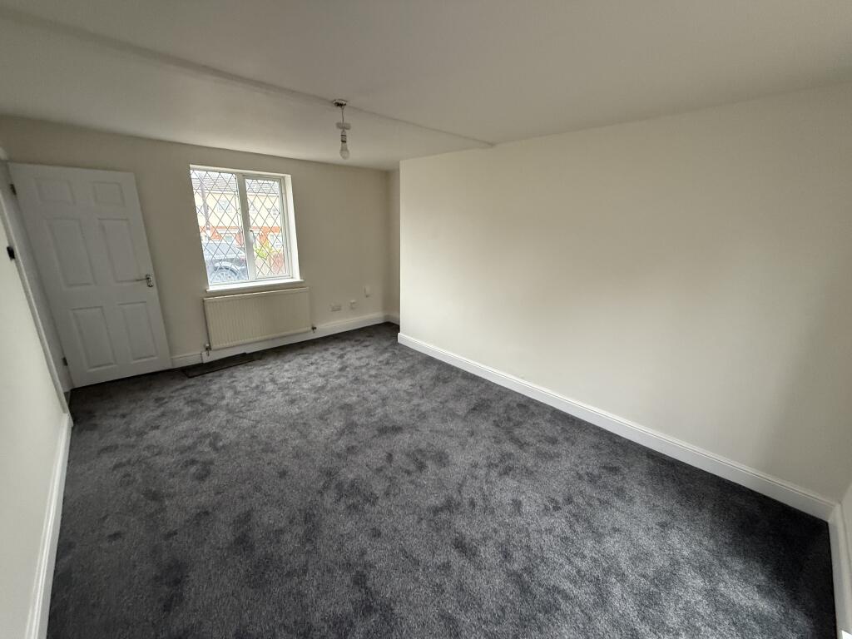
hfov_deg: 102.1
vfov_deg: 85.7
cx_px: 426
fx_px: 345
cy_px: 320
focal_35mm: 14
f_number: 2.2
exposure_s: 1/80
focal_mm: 2.22
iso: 320
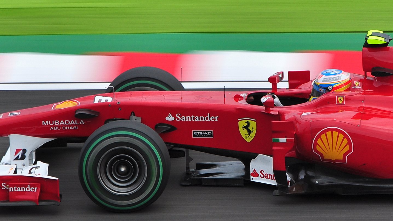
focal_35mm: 284
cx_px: 197
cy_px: 105
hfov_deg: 7.6
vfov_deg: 4.3
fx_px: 2960
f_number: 8
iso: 200
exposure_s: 1/160
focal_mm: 180
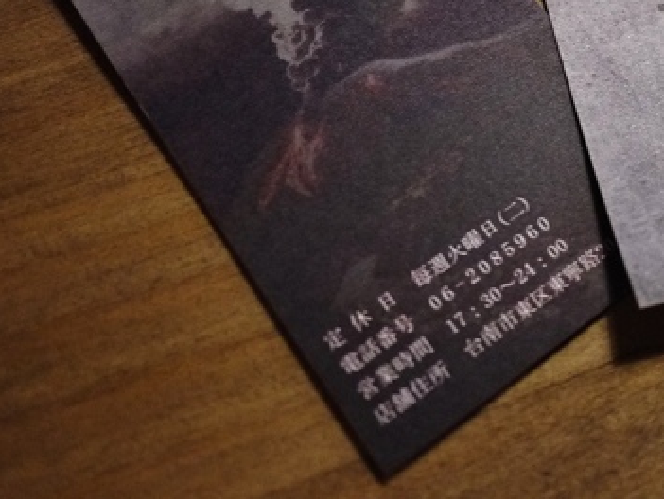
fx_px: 979
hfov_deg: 35.9
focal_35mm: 51
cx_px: 556
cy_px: 76
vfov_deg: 27.8
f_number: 2.5
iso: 800
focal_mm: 14
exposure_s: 1/25
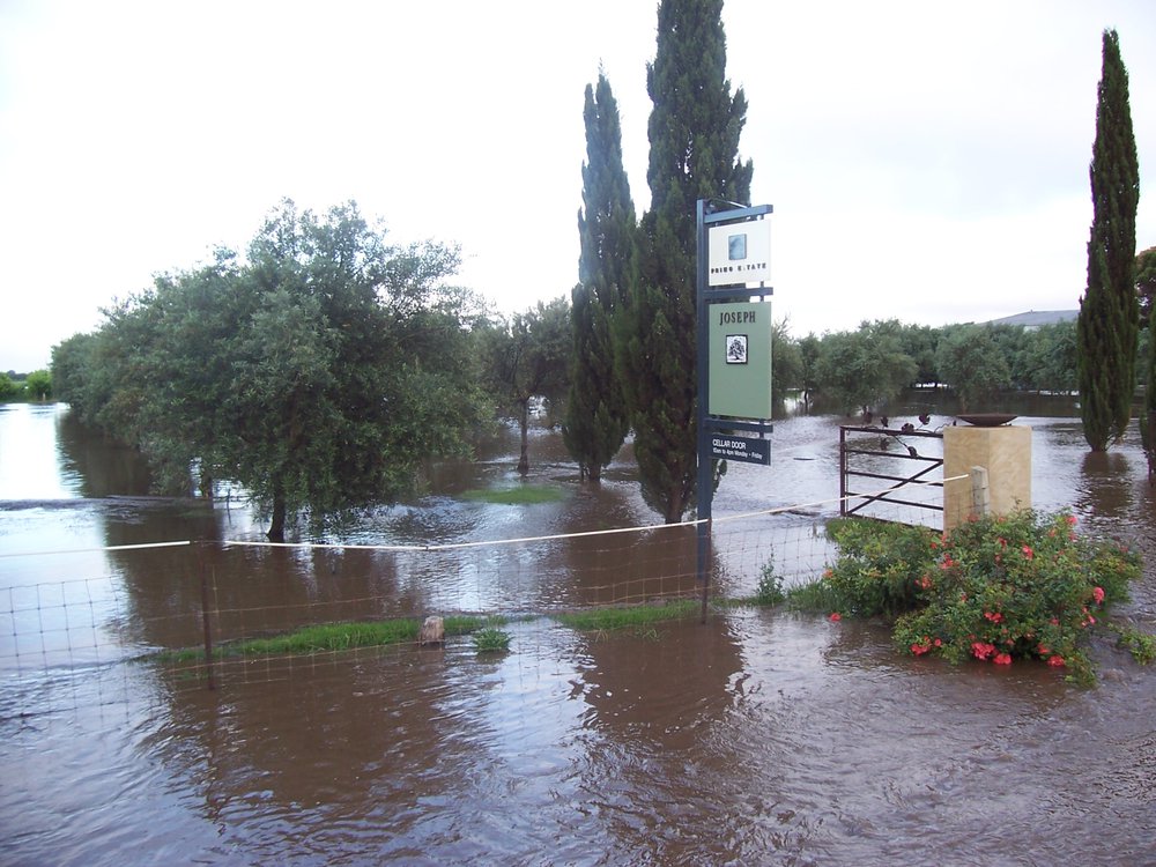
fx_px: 1135
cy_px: 434
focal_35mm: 34
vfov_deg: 41.8
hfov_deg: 54.0
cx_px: 578
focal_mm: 5.6
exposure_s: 1/180
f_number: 2.7
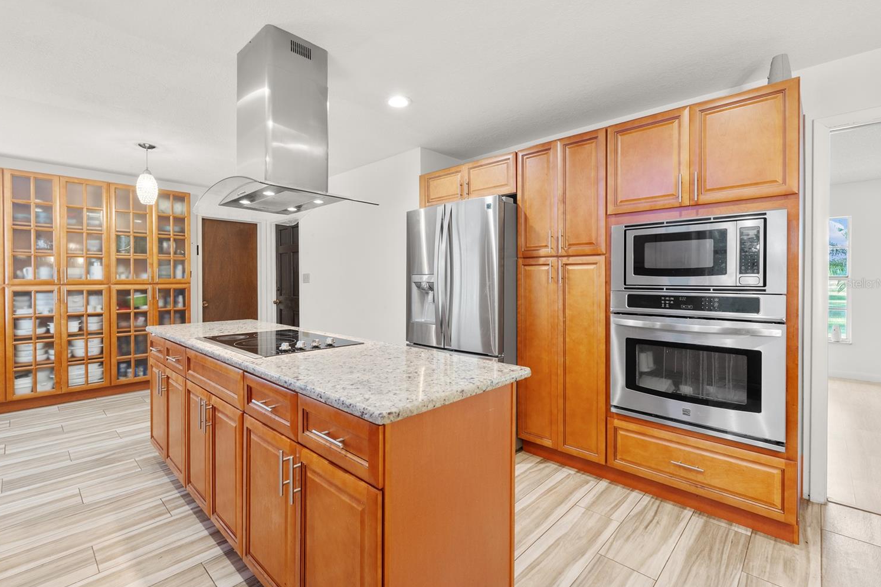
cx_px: 427
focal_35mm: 15
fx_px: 367
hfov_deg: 100.4
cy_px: 283
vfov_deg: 77.3
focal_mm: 14
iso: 320
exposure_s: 1.3
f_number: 8
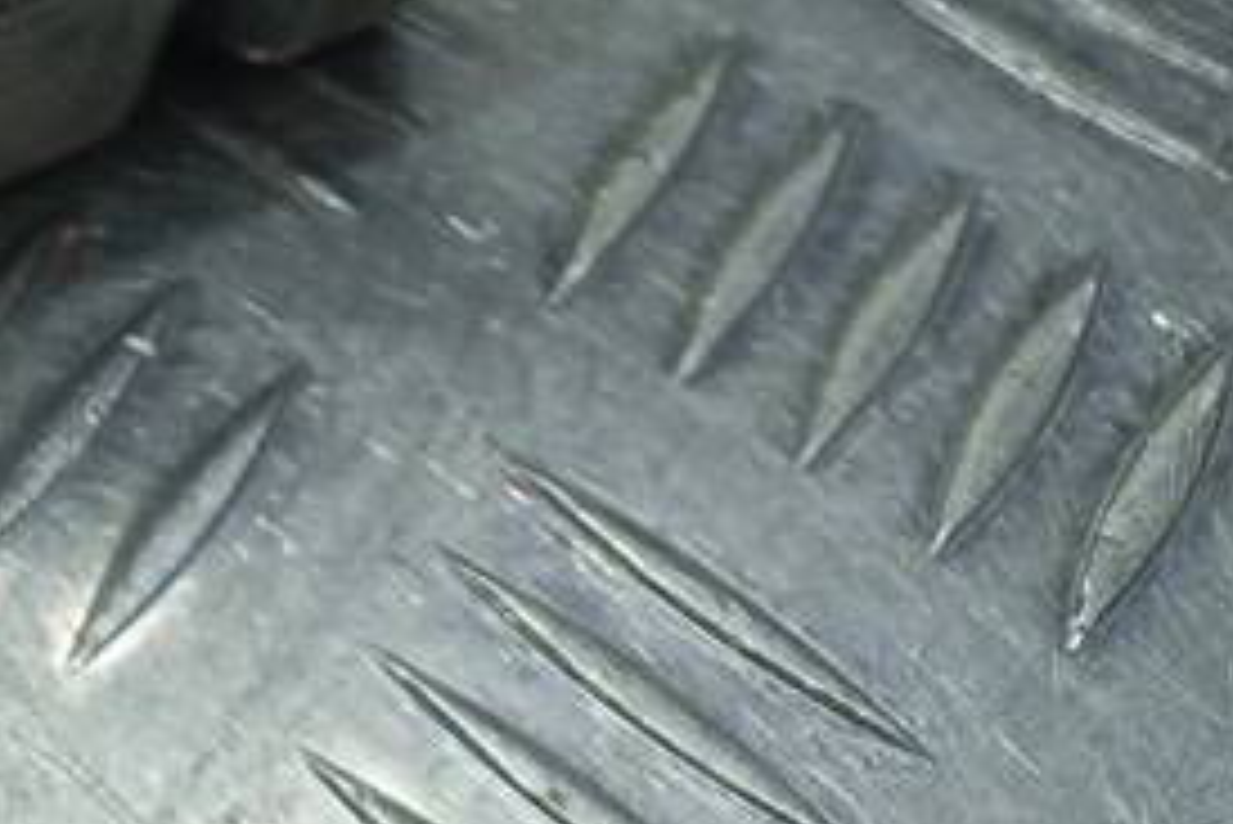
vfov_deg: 13.3
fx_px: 3324
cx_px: -832
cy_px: -437
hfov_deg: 17.8
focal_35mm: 97
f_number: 1.8
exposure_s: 1/100
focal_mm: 4.6
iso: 32
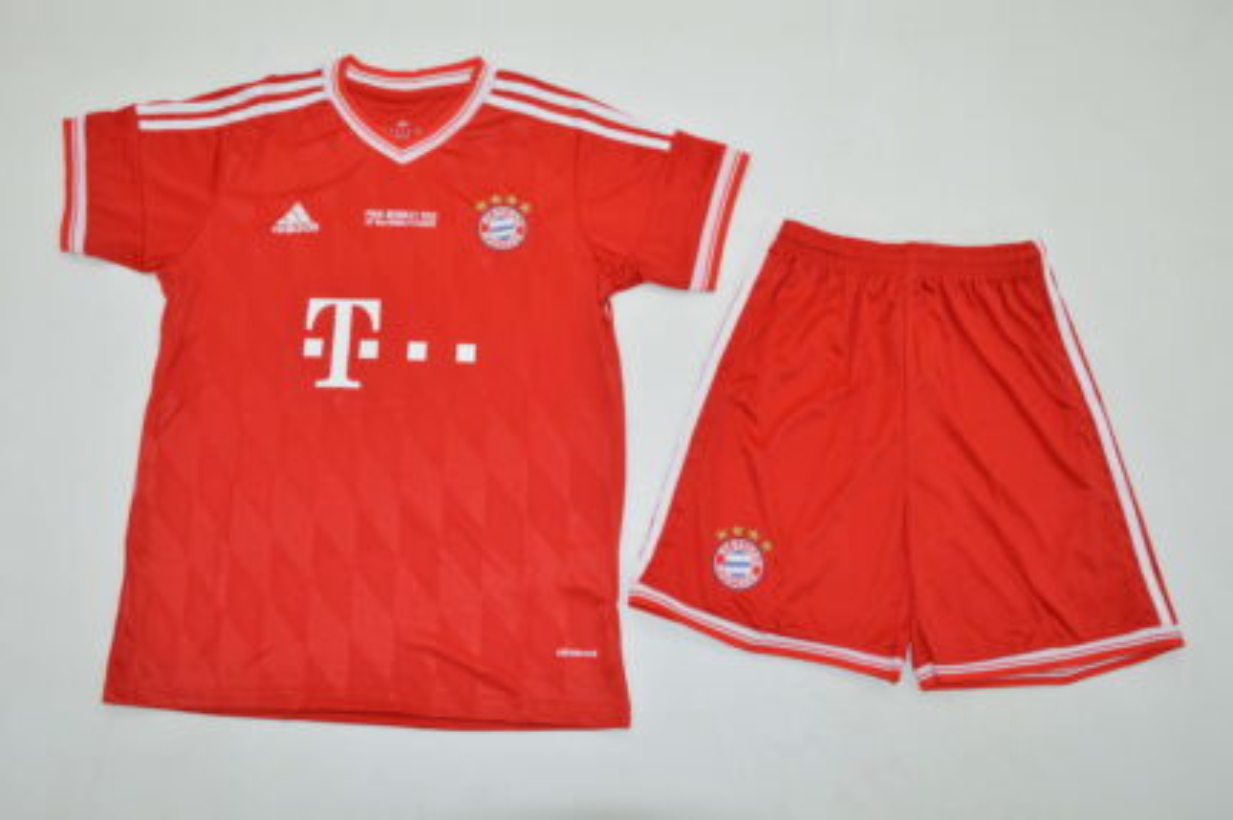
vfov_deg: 41.7
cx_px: 616
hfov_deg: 59.5
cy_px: 410
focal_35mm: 32
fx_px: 1078
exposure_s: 1/200
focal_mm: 21
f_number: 9
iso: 400
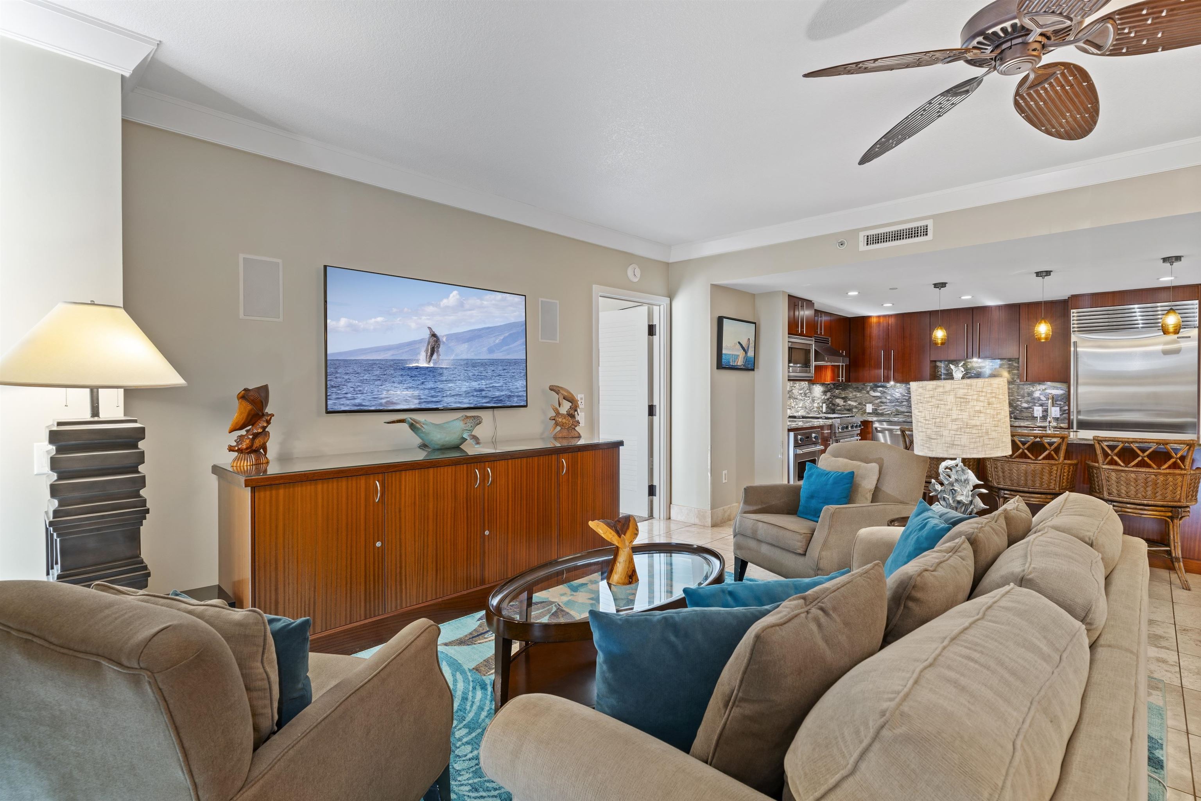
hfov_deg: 93.3
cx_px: 600
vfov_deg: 70.4
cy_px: 400
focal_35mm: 17
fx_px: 567
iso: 100
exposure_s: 2.5
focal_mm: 17
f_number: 8
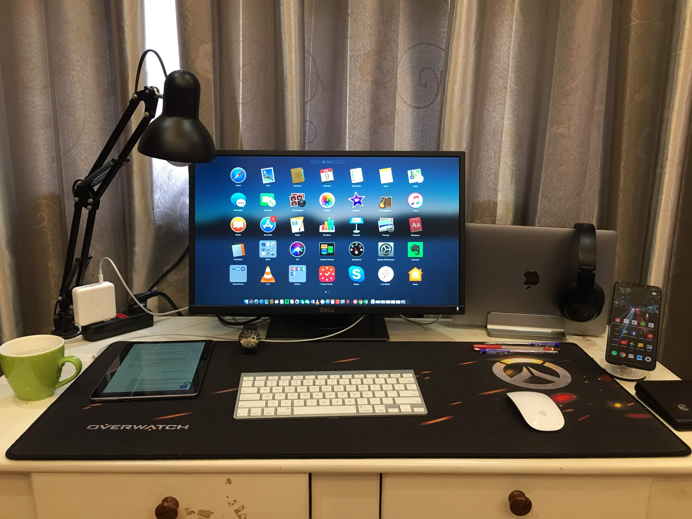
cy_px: 260
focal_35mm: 29
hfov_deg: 61.7
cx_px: 346
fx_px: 580
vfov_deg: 48.2
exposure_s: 1/17
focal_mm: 4.15
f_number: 2.2
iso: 64
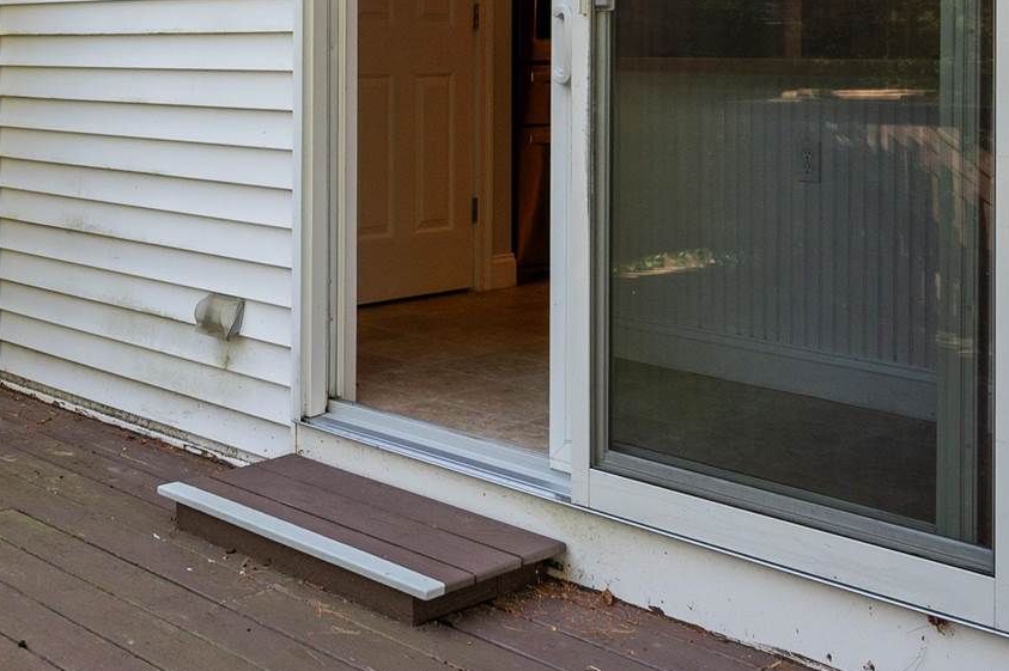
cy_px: 111
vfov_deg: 25.9
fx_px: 1429
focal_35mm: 51
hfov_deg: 37.3
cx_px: 180
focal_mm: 14
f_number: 7.1
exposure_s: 1/40
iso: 250
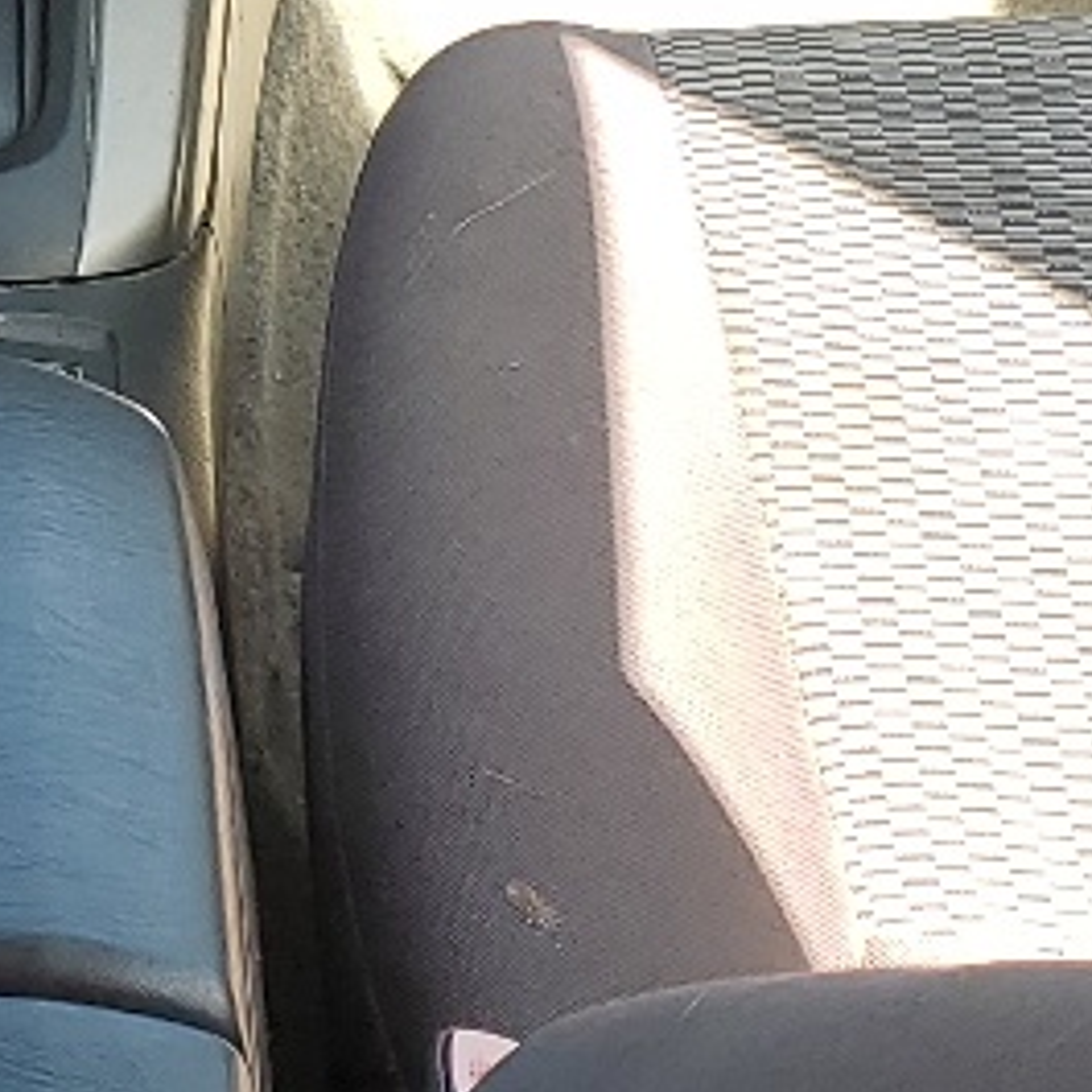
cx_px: 0
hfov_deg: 12.4
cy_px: -87
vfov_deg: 12.4
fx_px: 4961
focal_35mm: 139
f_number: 1.5
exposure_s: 1/303
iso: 50
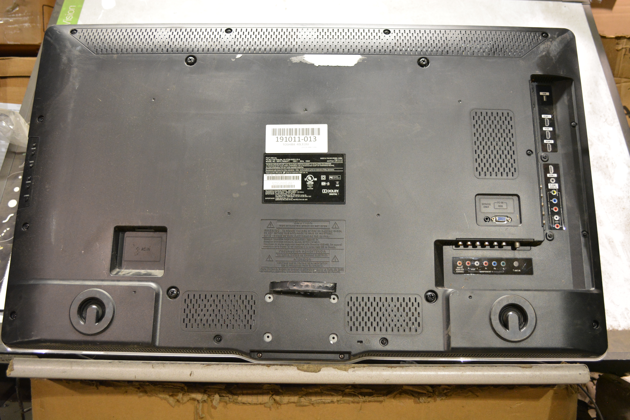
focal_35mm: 33
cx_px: 315
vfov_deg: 40.0
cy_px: 210
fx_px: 577
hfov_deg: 57.2
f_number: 4
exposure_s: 1/30
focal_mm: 22
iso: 1800
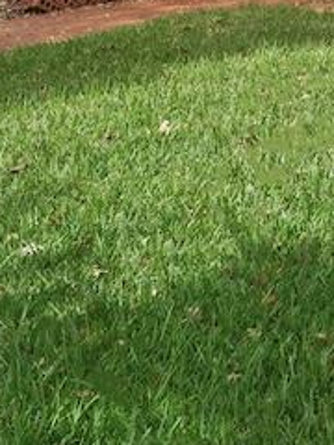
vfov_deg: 17.9
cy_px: -219
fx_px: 1266
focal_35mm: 98
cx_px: 679
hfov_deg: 13.0
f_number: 11
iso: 800
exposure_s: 1/100
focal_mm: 20.5
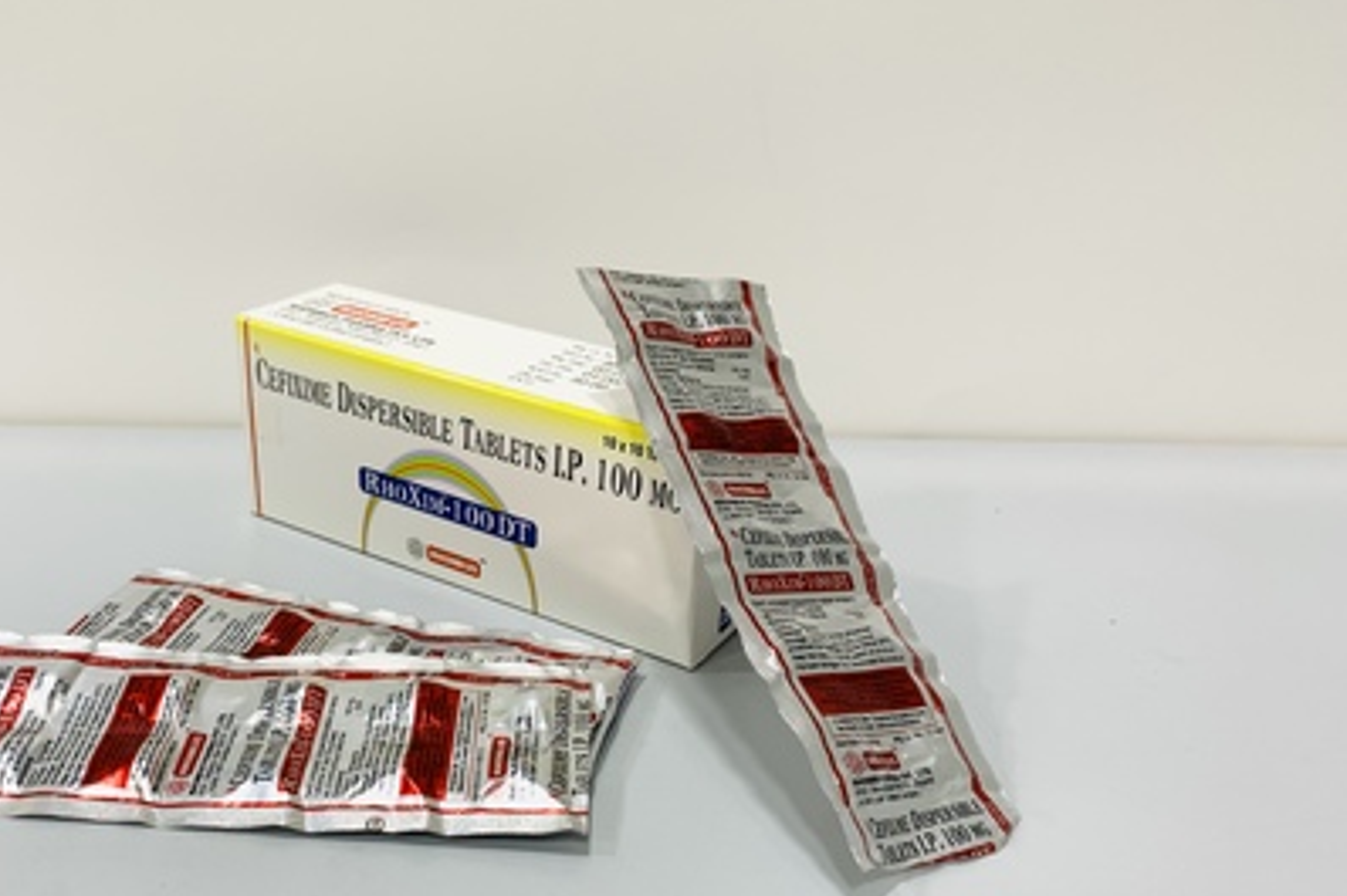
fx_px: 1272
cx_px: 514
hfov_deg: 55.2
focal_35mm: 34
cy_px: 556
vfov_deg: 38.6
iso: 100
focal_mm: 4.25
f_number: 1.8
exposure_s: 1/100
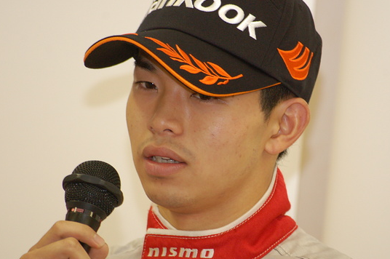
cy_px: 139
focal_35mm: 404
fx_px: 4371
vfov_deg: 3.4
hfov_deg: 5.1
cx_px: 212
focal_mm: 200
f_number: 5.6
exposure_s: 1/60
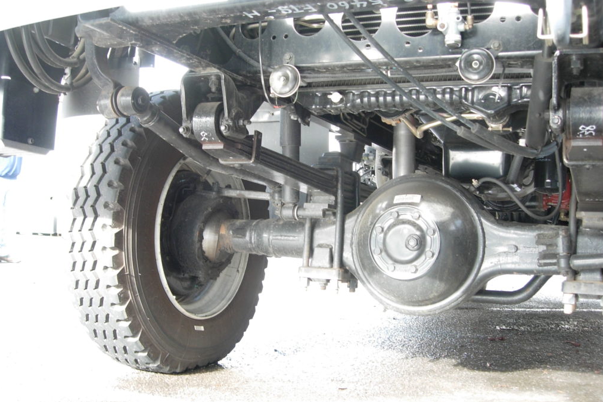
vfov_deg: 33.4
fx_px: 670
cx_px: 302
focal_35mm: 40
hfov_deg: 48.5
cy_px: 196
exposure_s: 1/40.3
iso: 79
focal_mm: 7.8
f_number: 2.8
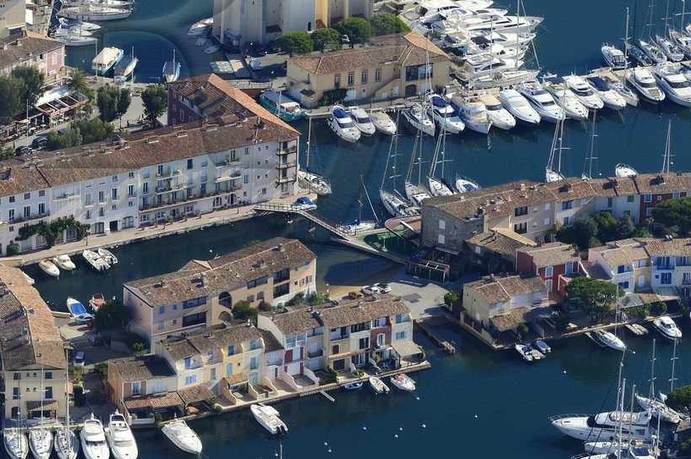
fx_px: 4583
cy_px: 31
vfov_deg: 5.7
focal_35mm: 239
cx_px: 47
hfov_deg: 8.6
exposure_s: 1/1250
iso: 800
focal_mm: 122
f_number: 10
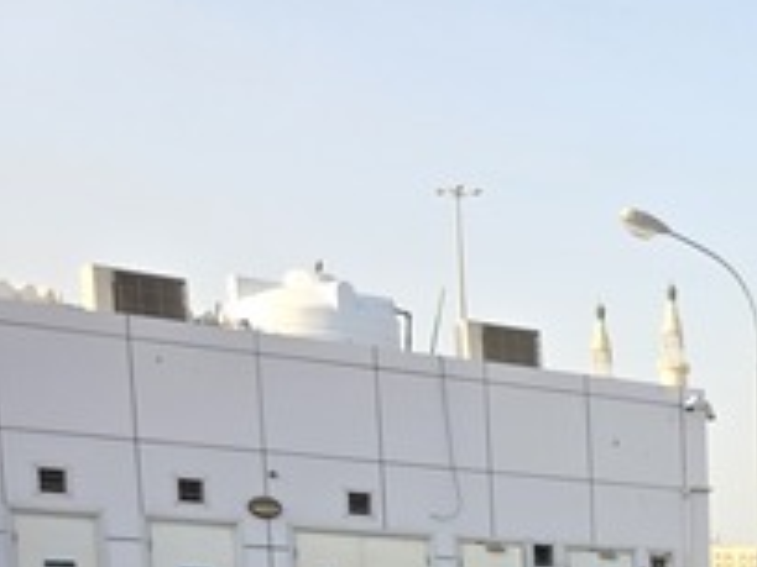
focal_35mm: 90
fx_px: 1968
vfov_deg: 14.5
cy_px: 1012
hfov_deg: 16.8
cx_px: 1481
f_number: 1.7
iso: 80
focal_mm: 6.3
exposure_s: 1/1307
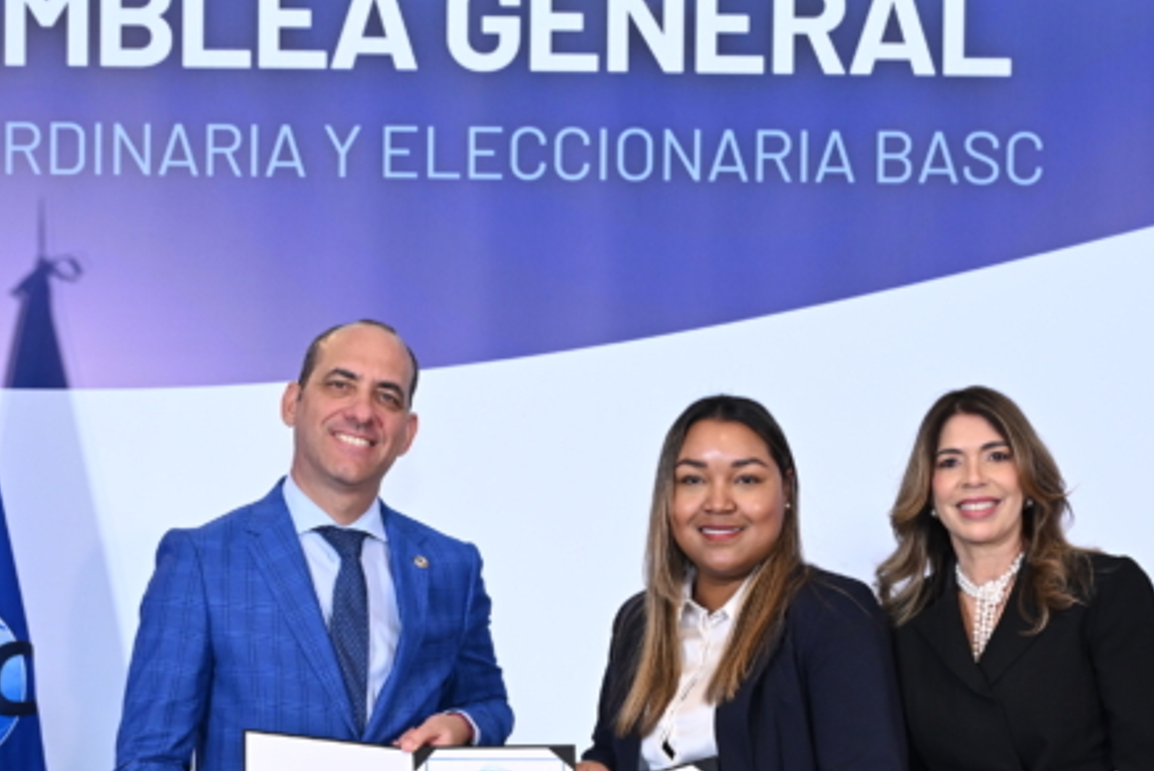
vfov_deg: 16.3
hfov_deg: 24.7
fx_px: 2630
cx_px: 665
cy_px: 793
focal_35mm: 82
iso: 1000
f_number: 4
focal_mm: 35
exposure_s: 1/125
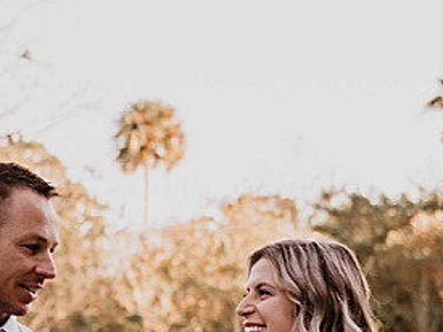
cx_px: 205
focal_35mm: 191
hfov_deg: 10.4
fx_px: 2443
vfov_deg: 7.6
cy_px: 507
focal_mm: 39
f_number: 2.8
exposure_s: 1/250
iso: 250
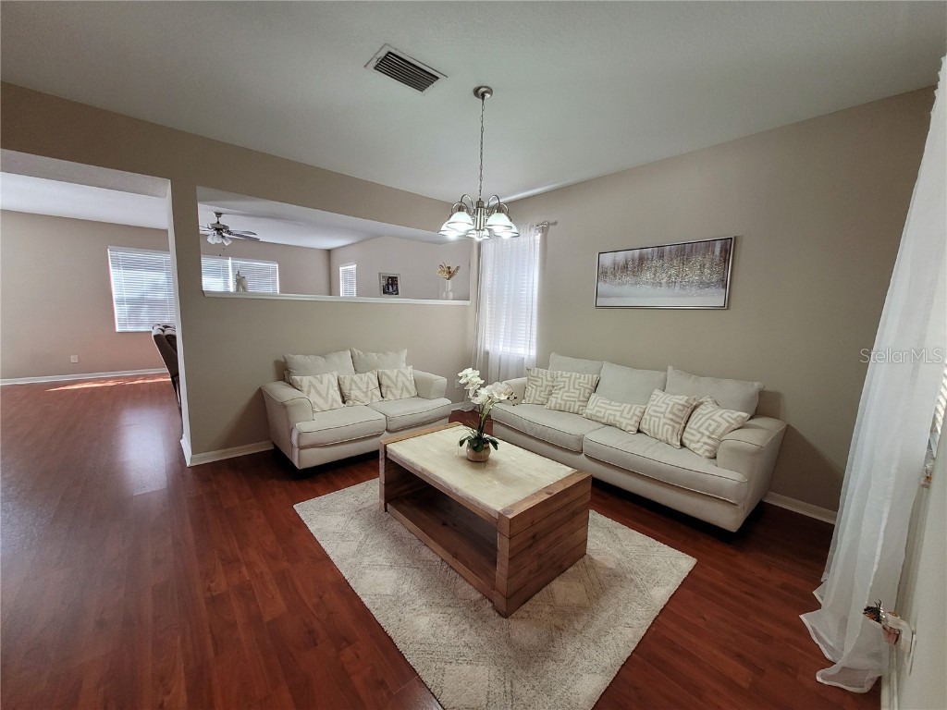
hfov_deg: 106.2
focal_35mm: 13
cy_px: 355
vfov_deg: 89.9
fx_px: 356
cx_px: 474
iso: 160
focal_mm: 1.74
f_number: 2.2
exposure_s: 1/60
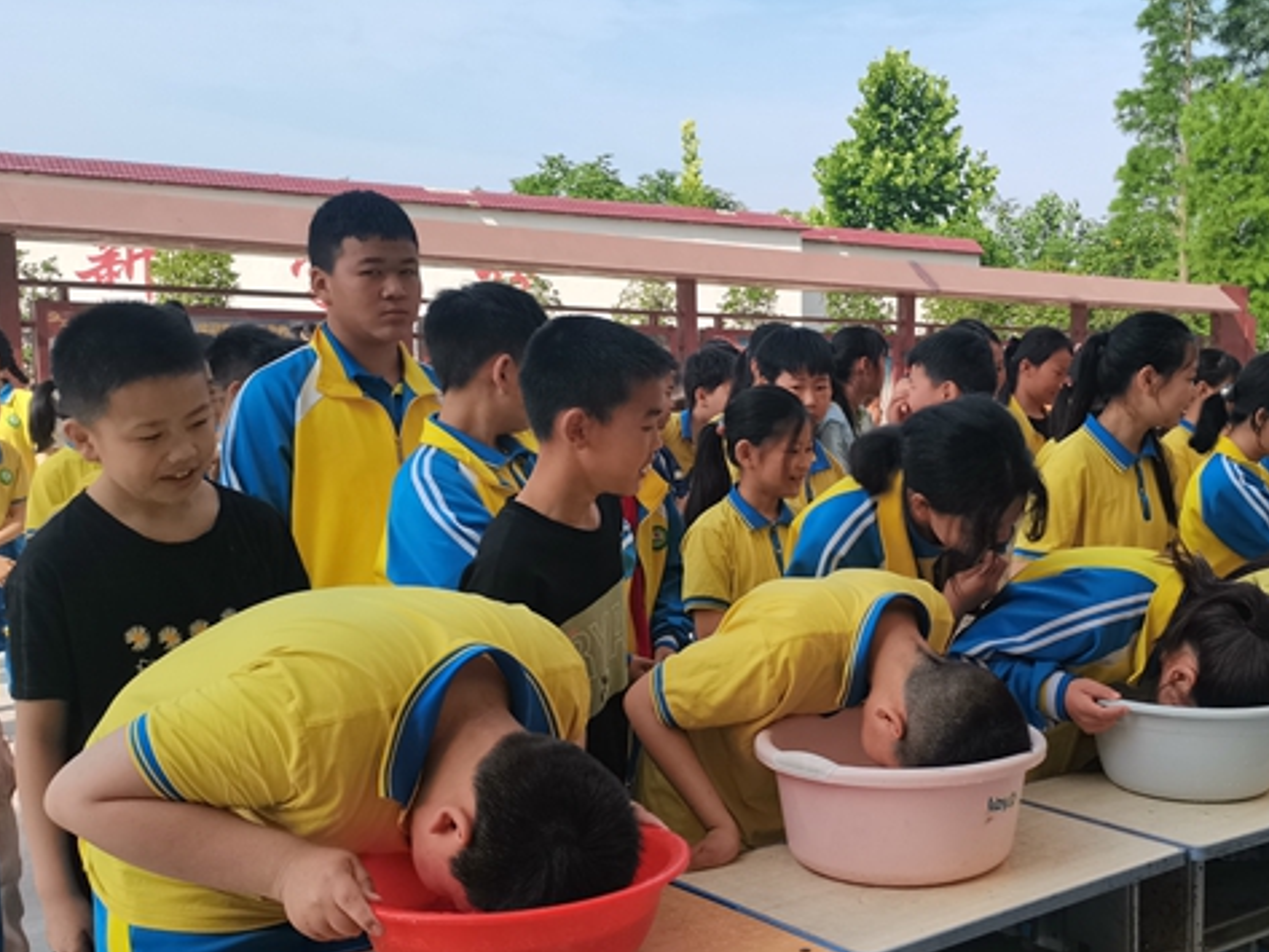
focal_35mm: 44
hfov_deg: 42.0
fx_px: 1613
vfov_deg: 32.8
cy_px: 577
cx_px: 907
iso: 50
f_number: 1.8
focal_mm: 5.58
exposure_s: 1/937
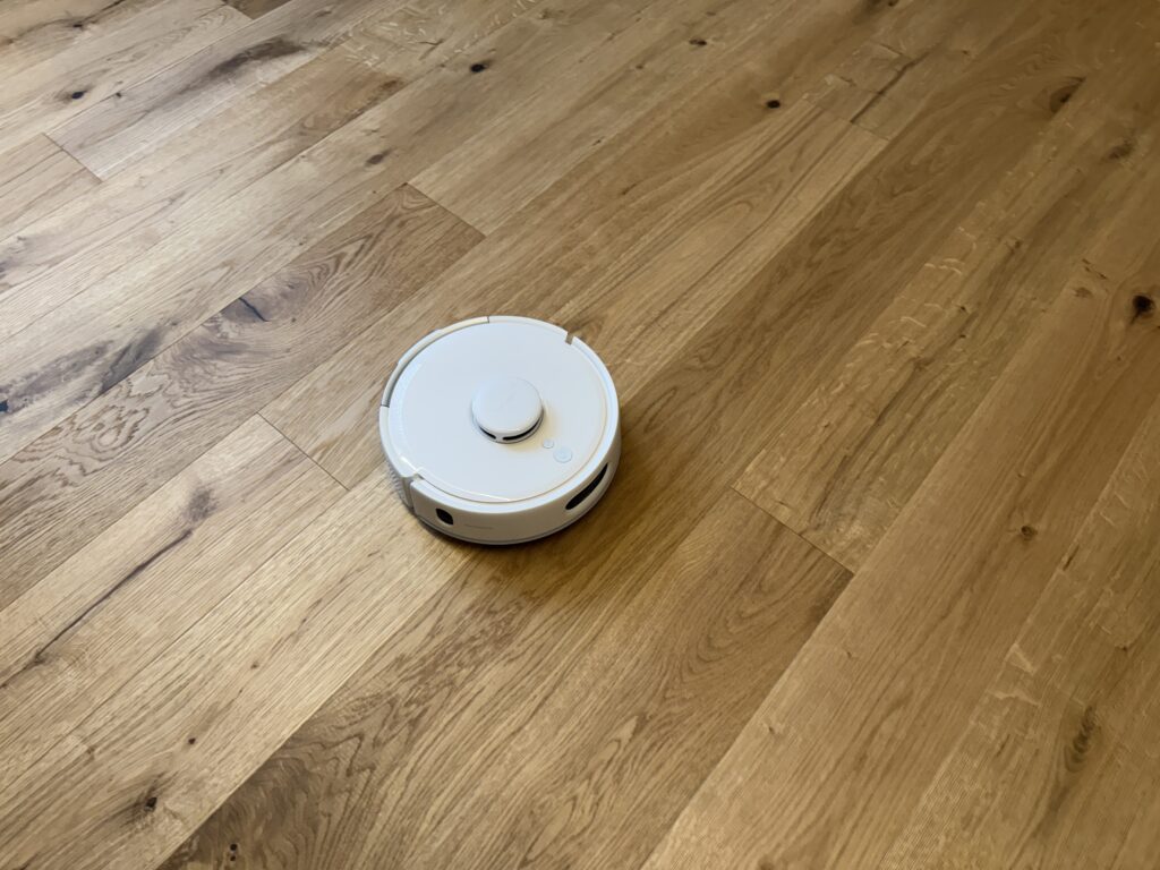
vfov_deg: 56.8
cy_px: 435
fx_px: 804
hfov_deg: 71.6
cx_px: 580
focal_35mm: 24
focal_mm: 6.76
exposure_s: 1/100
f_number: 1.78
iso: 200
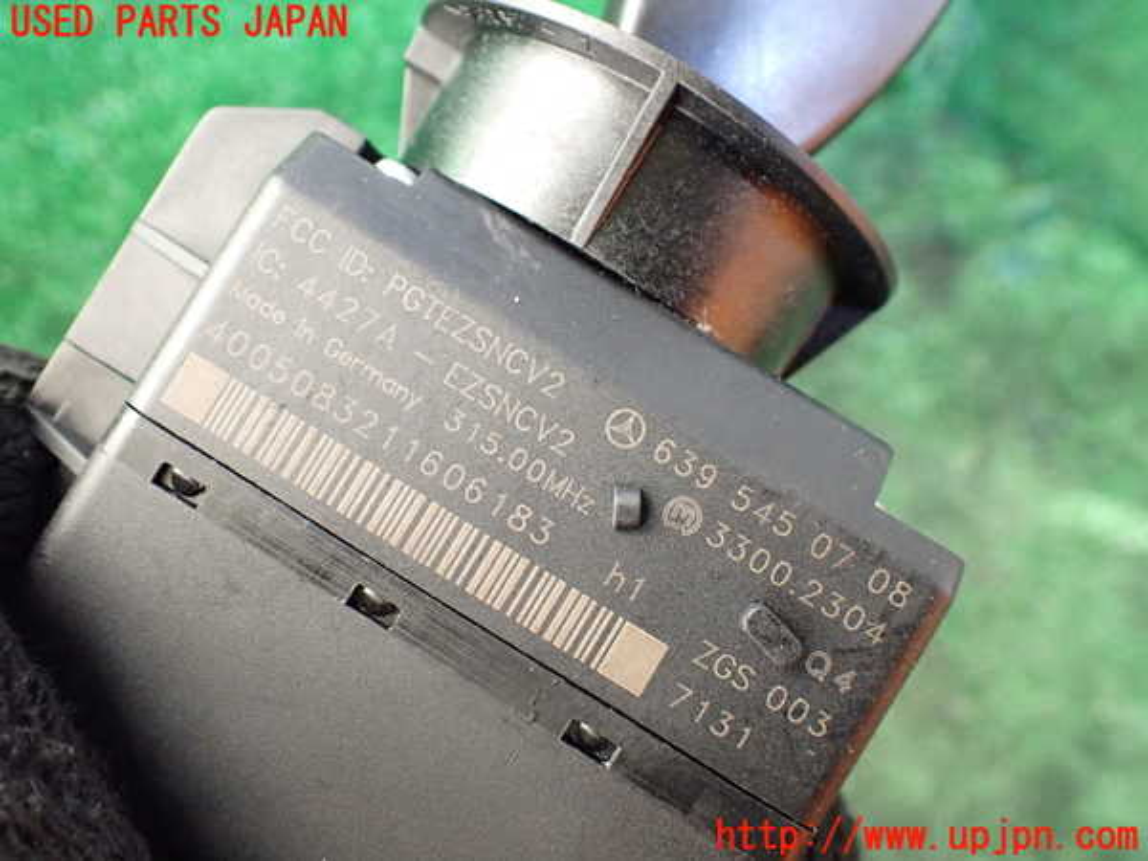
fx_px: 995
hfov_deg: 60.0
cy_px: 430
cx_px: 574
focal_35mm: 30
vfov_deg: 46.8
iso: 800
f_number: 2.3
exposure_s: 1/80
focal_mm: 5.4
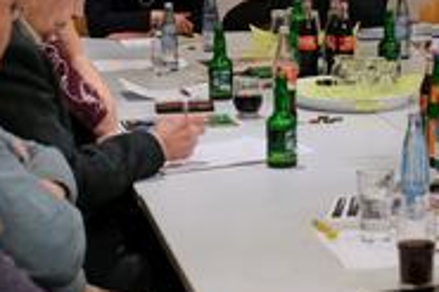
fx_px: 1742
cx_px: 413
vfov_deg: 9.5
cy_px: 33
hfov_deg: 14.2
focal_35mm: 143
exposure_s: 1/160
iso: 4000
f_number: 5
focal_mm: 43.9
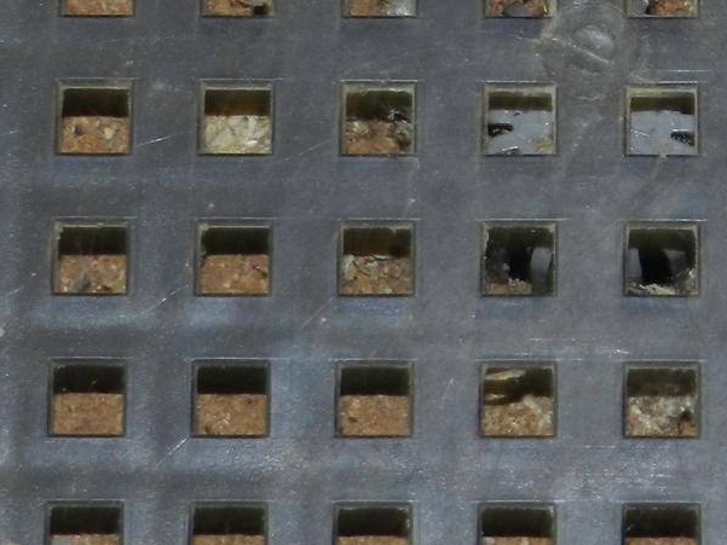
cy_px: 18
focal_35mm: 259
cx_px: 621
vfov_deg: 5.7
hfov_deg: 7.6
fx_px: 5441
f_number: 4.8
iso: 200
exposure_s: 1/30
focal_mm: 13.5
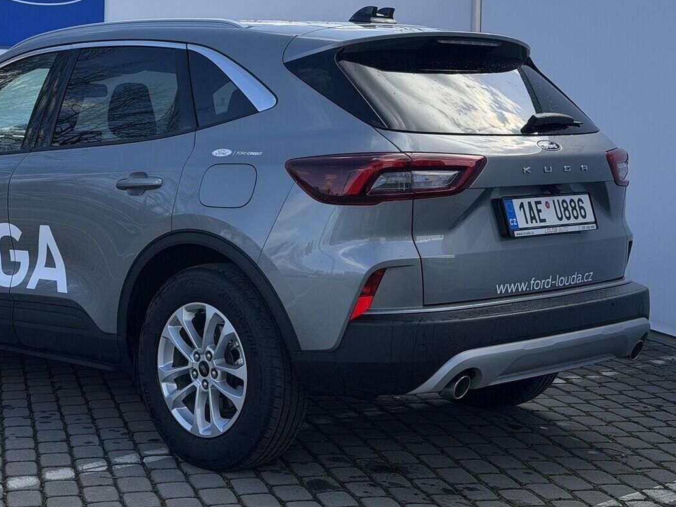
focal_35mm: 67
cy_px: 160
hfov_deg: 28.7
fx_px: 1308
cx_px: 217
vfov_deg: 21.8
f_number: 1.78
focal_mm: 6.76
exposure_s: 1/2667
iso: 80
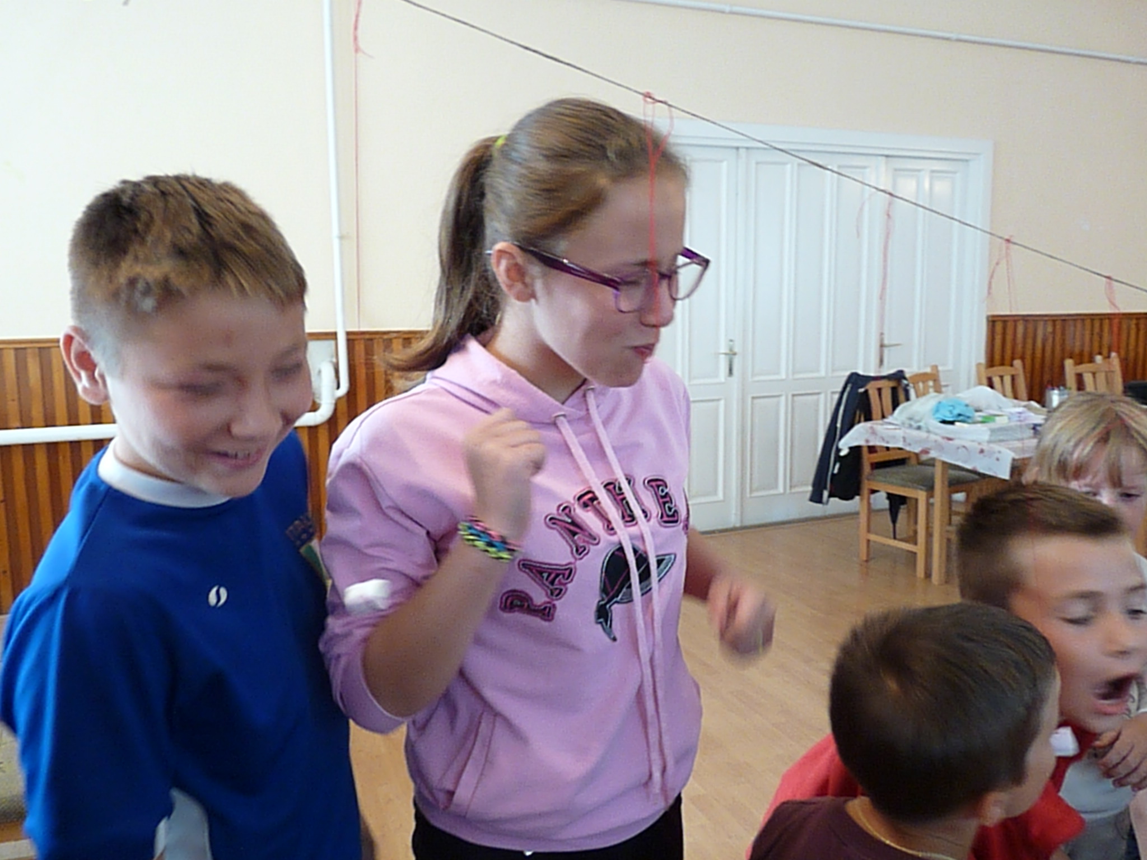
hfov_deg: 65.3
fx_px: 895
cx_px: 574
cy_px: 430
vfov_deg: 51.4
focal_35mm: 27
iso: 800
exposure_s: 1/30
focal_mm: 4.8
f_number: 2.8
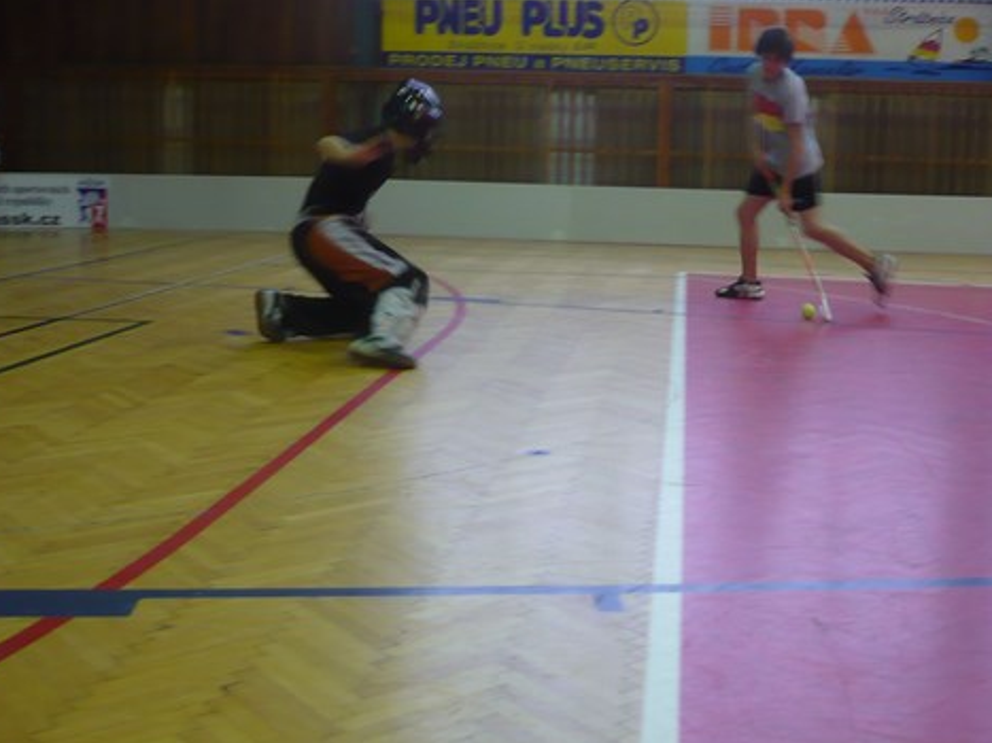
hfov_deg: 42.0
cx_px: 576
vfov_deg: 32.1
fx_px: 1289
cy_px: 325
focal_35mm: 45
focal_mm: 5.8
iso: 200
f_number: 2.8
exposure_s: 1/30
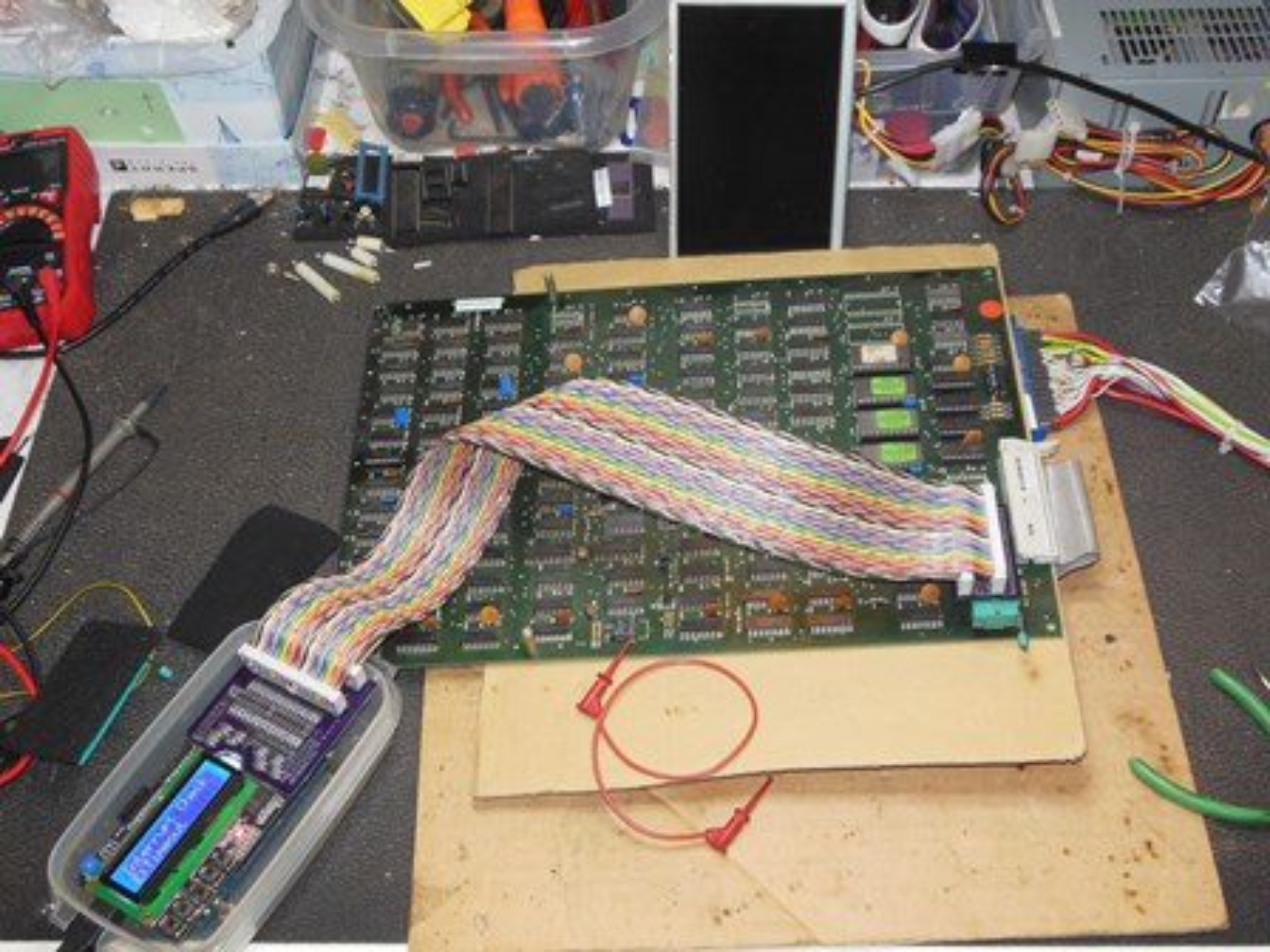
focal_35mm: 38
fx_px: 1394
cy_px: 476
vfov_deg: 37.7
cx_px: 635
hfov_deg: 49.0
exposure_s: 1/30
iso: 200
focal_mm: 6.8
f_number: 3.6
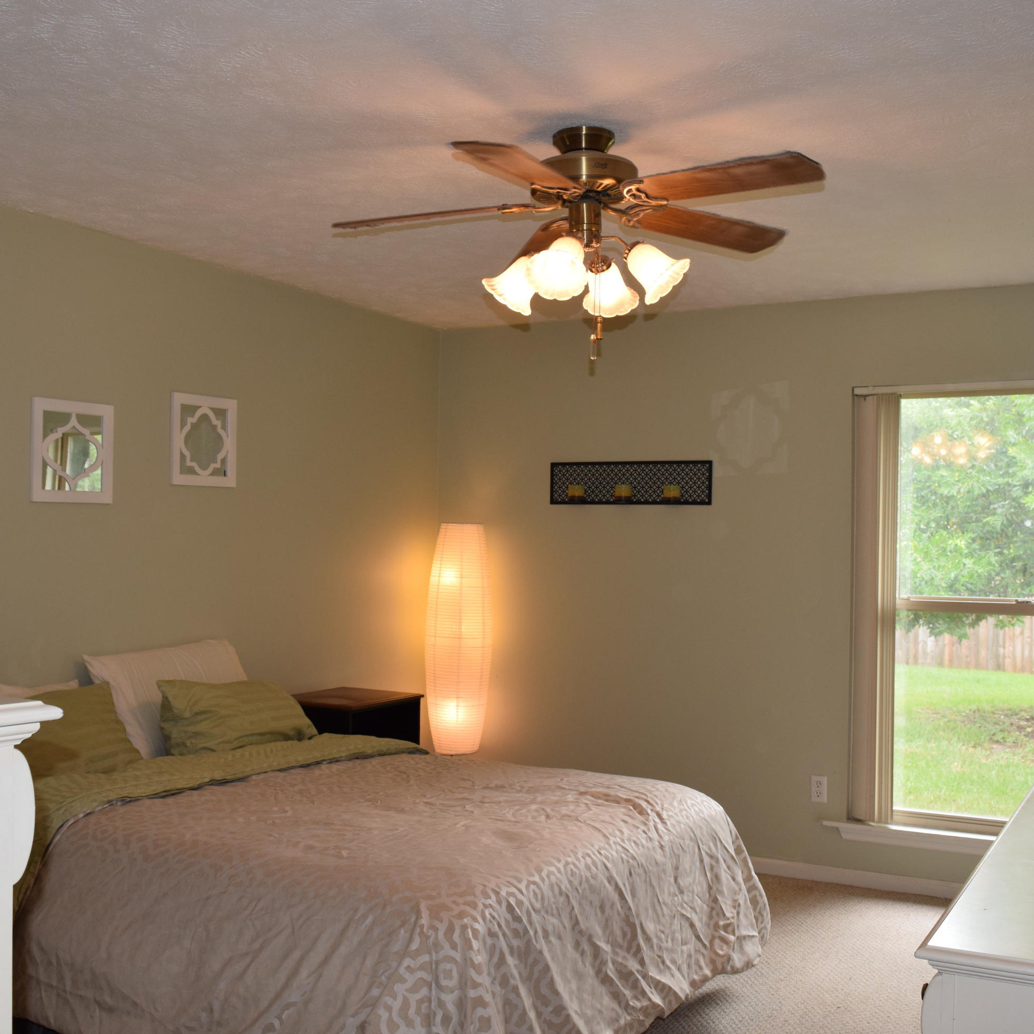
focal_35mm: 35
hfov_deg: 47.2
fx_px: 1183
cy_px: 520
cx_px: 495
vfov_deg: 47.2
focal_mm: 18
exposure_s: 1/125
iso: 450
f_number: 5.6
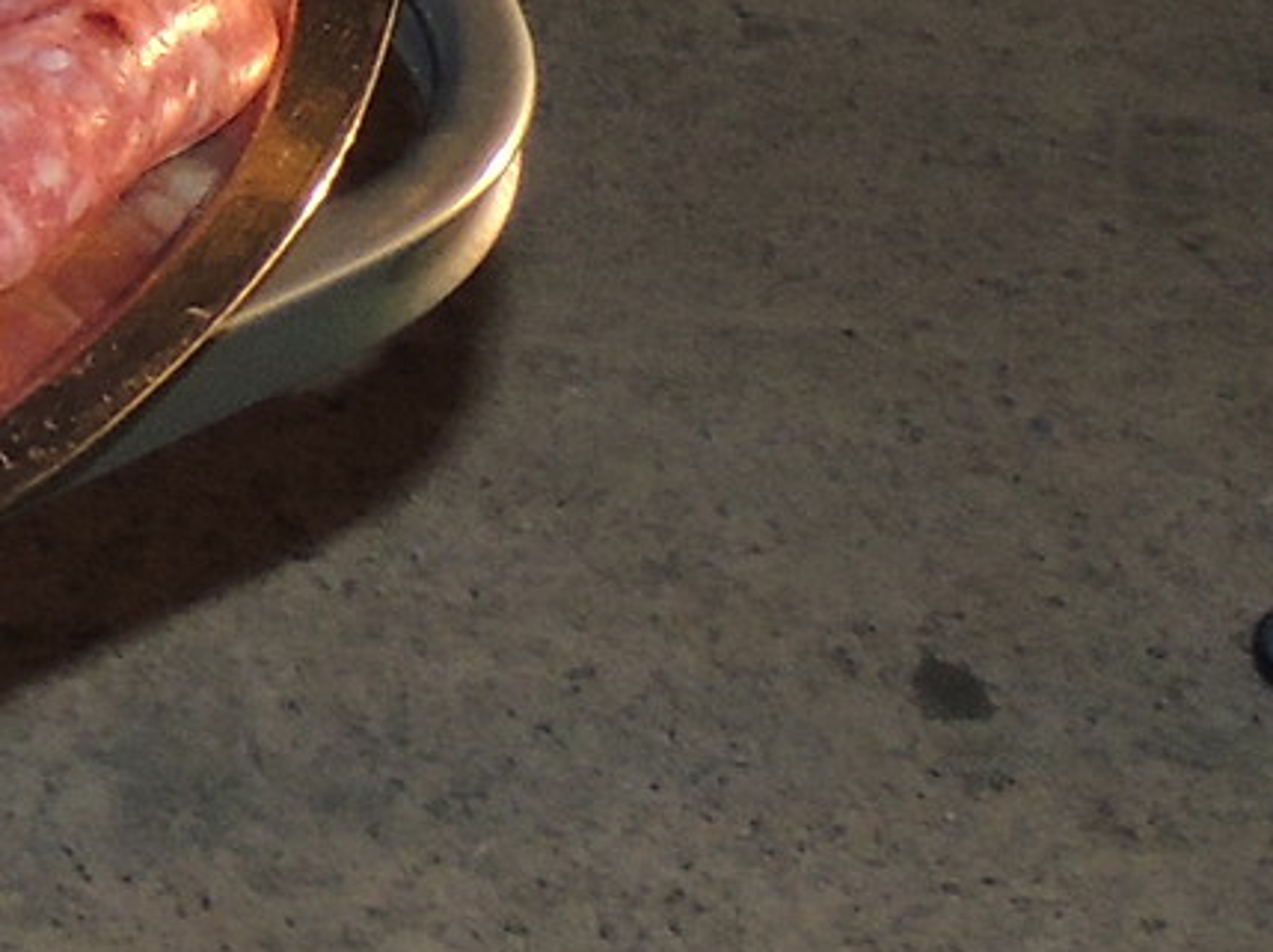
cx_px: -1923
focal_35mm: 196
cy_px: -1062
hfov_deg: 9.0
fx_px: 7202
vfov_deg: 7.2
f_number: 3.3
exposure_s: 1/30
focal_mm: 6.2
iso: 200
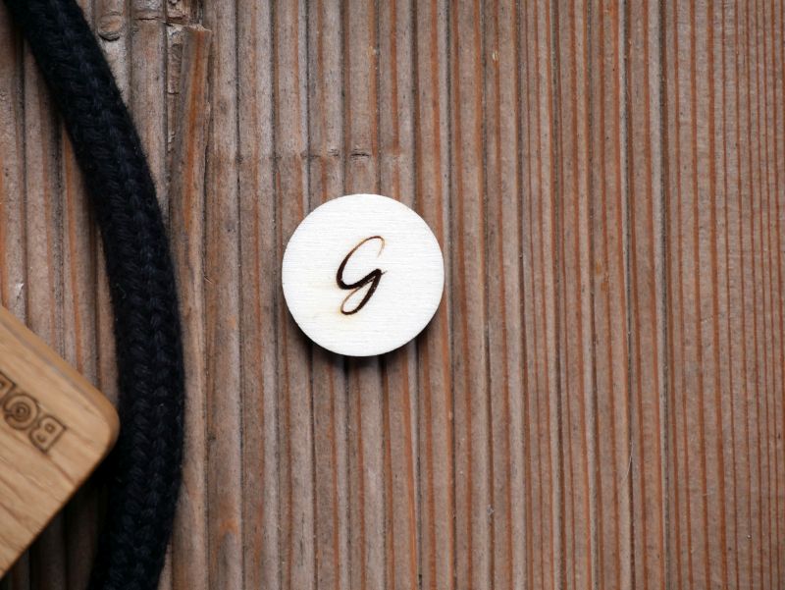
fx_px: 6353
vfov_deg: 5.3
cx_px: 392
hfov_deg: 7.1
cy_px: 295
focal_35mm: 280
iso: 320
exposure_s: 1/320
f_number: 5.6
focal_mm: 140
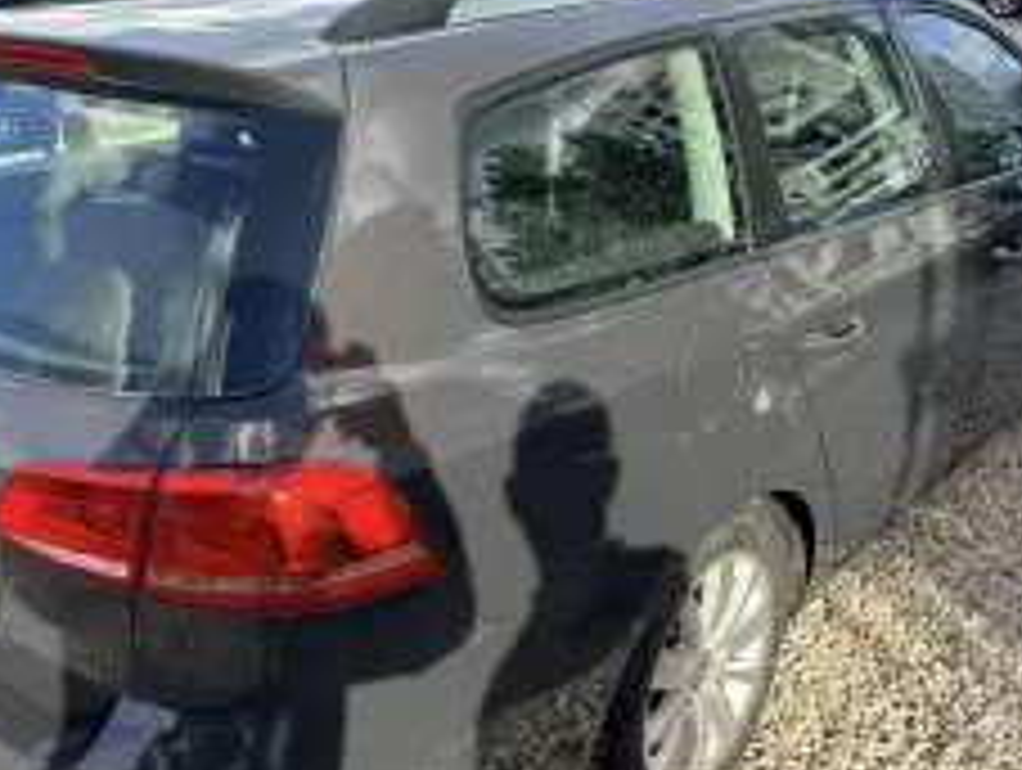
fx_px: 1124
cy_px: 392
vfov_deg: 37.8
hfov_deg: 48.5
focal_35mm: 38
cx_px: 392
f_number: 1.78
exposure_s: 1/1522
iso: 80
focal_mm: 6.76
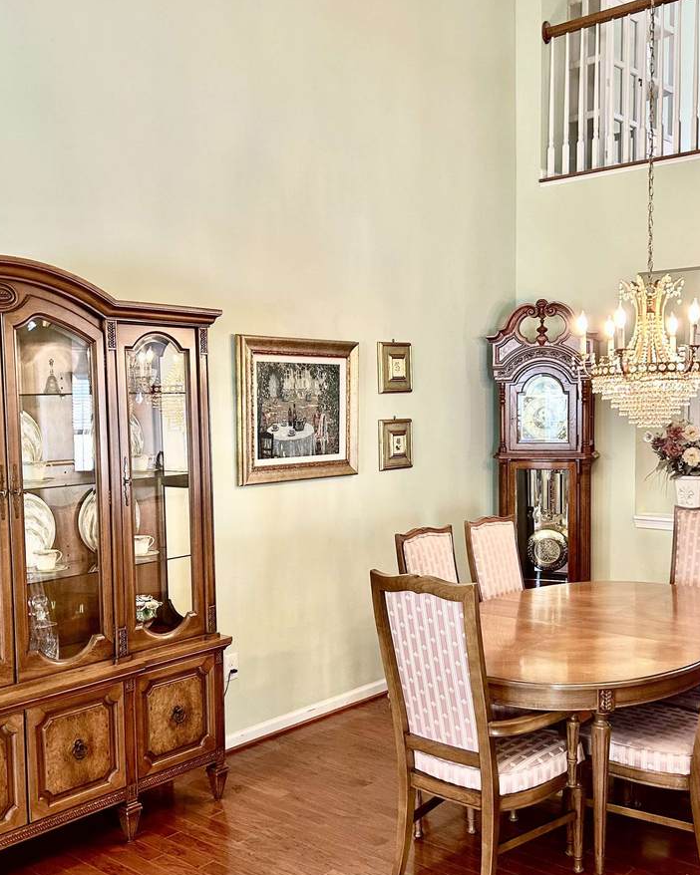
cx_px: 327
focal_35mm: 37
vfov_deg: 49.1
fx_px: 959
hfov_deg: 40.1
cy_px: 458
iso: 160
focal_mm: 5.7
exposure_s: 1/60
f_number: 1.5
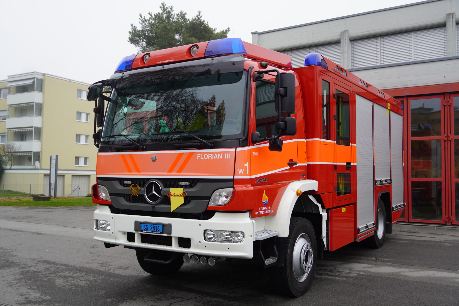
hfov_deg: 53.1
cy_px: 153
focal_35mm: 36
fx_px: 459
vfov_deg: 36.9
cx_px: 230
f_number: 4
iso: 100
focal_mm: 24
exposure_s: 1/60
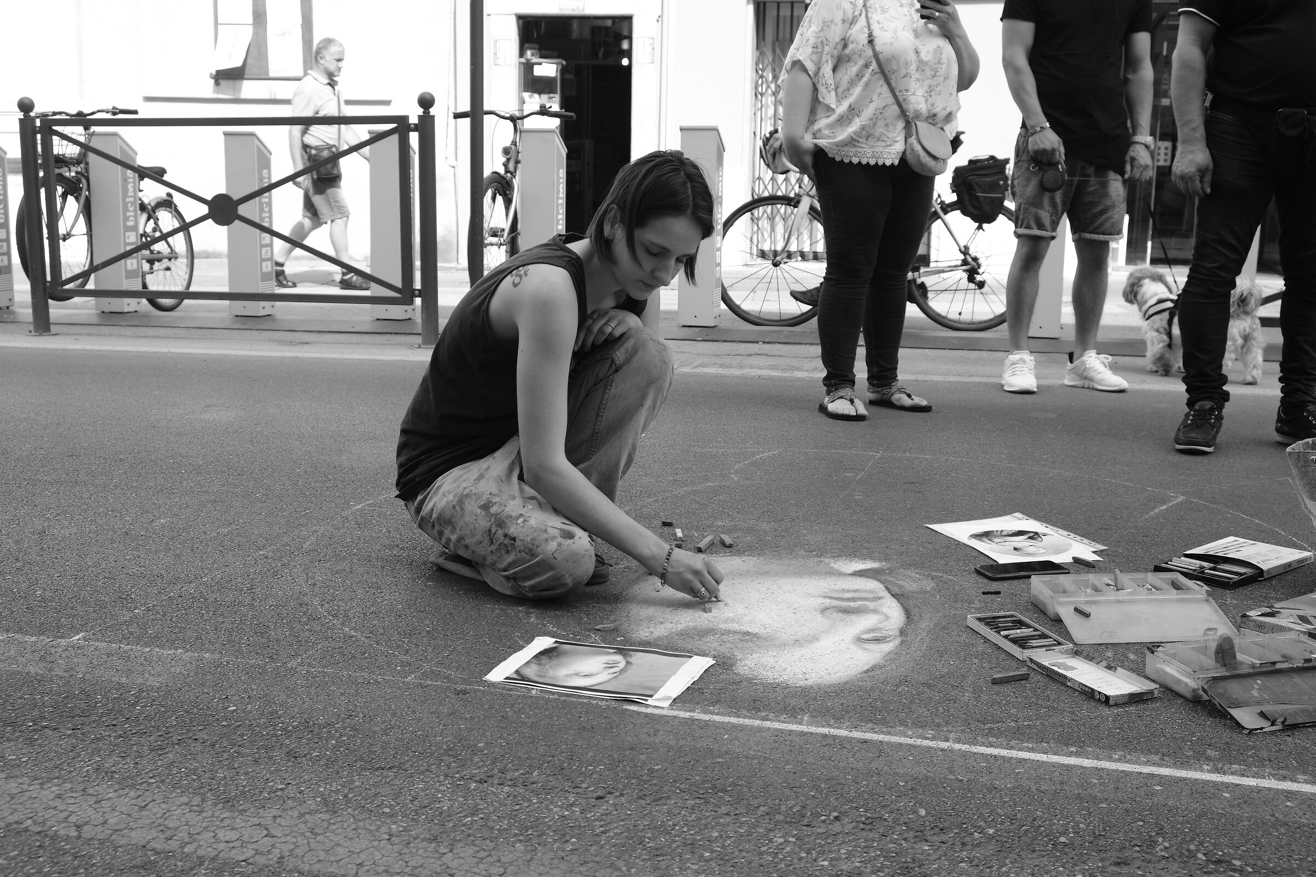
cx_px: 658
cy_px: 438
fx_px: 1462
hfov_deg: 48.5
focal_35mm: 40
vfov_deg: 33.4
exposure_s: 1/180
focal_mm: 26.5
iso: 160
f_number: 5.6
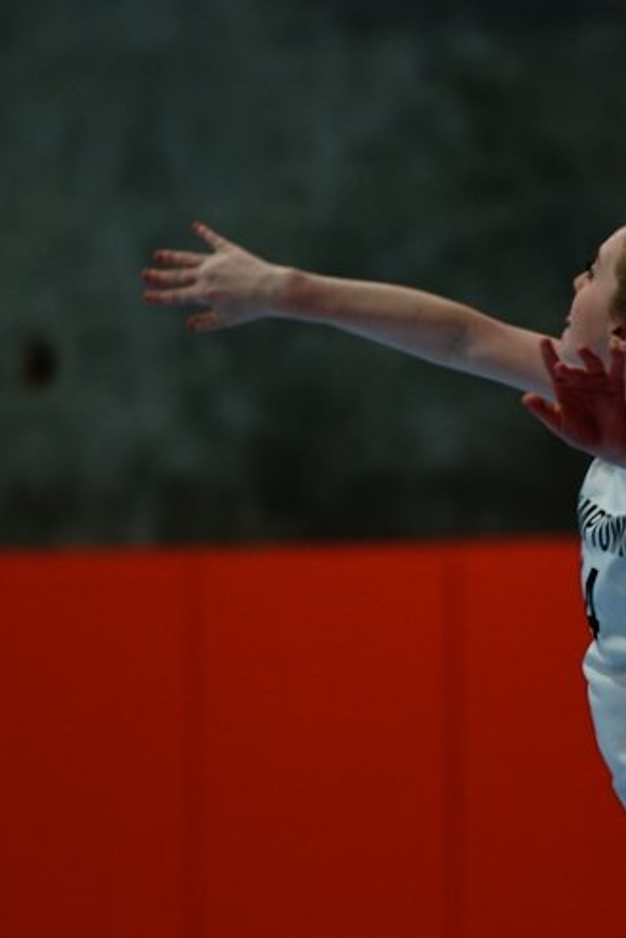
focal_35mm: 221
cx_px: 574
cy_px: 507
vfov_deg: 9.3
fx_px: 5764
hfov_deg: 6.2
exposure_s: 1/1600
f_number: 1.2
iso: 1600
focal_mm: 85
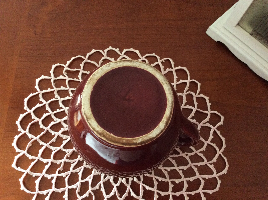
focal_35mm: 32
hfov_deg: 56.9
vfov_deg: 44.1
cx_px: 134
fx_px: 247
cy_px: 100
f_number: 2.4
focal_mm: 3.3
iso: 250
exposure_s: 1/25
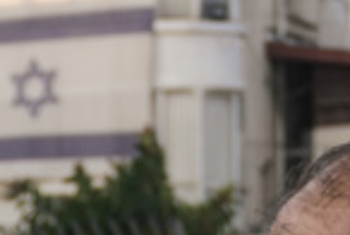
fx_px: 2387
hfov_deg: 8.3
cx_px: -70
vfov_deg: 5.4
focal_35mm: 245
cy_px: 601
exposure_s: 1/800
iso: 320
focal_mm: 35
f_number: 2.8
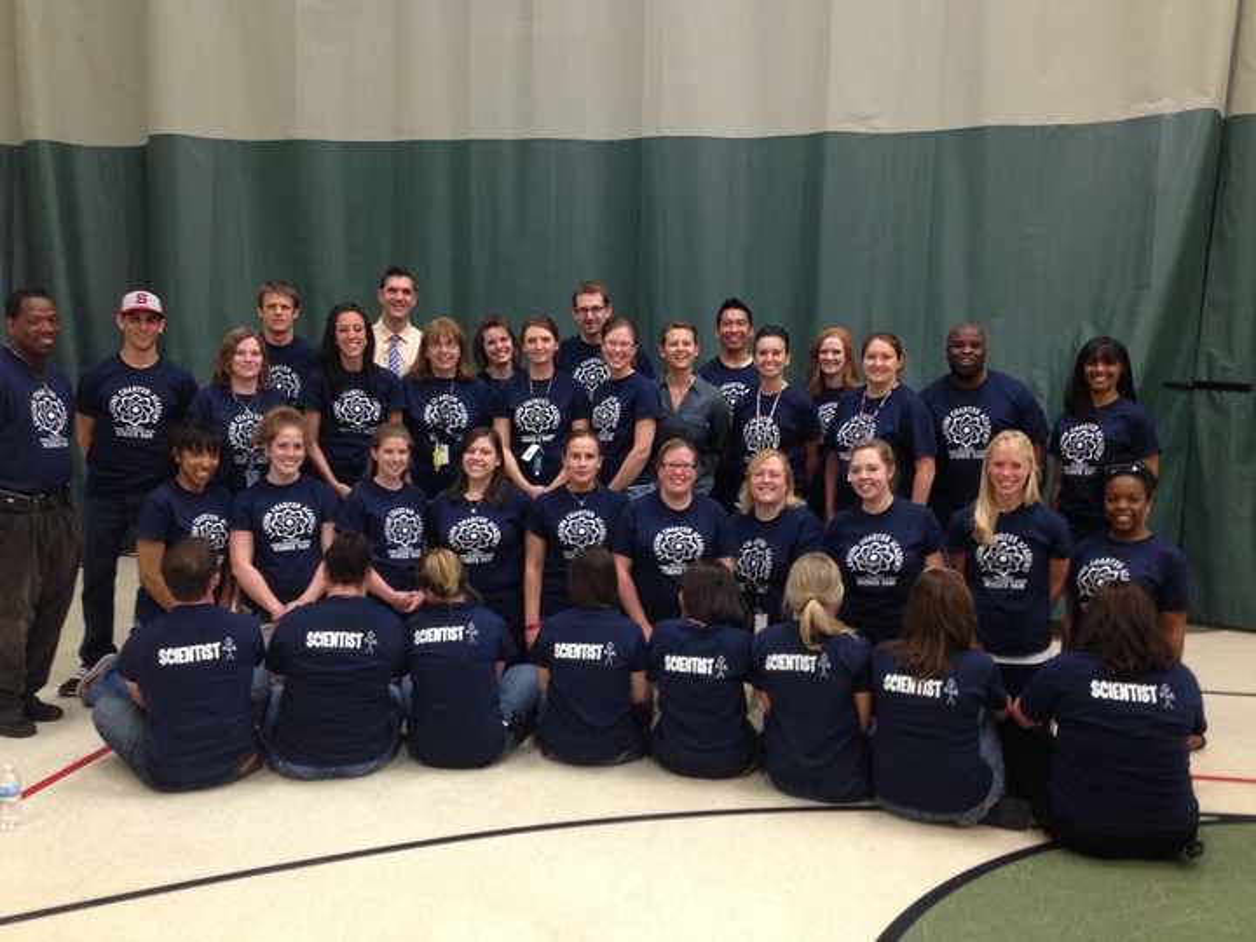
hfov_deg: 55.4
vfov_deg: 42.9
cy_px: 471
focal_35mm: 33
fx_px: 1197
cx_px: 628
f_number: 2.4
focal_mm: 4.13
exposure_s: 1/20
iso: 160
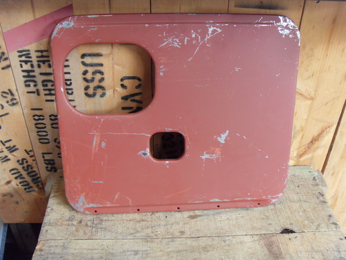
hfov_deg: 47.9
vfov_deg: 36.8
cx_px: 173
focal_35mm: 39
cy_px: 130
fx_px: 390
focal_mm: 6.6
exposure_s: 1/20
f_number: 3.5
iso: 200
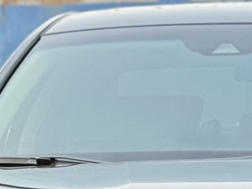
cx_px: 234
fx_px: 2089
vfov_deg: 5.2
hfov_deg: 6.9
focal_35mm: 287
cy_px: 86
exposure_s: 1/205
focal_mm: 6.76
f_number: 1.78
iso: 100
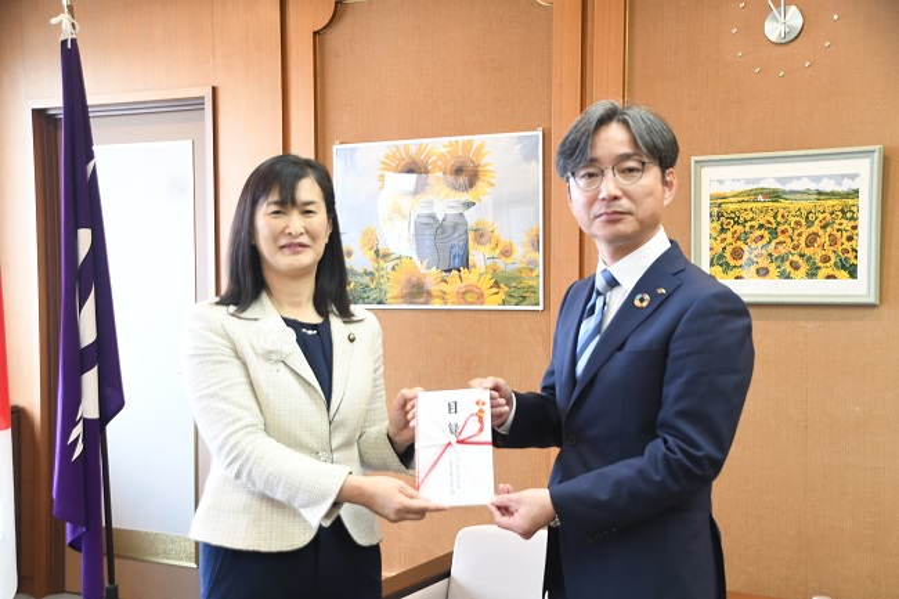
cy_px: 300
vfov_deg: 28.1
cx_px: 450
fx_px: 1198
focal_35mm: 48
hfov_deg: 41.1
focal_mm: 32
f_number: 4.2
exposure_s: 1/50
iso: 800
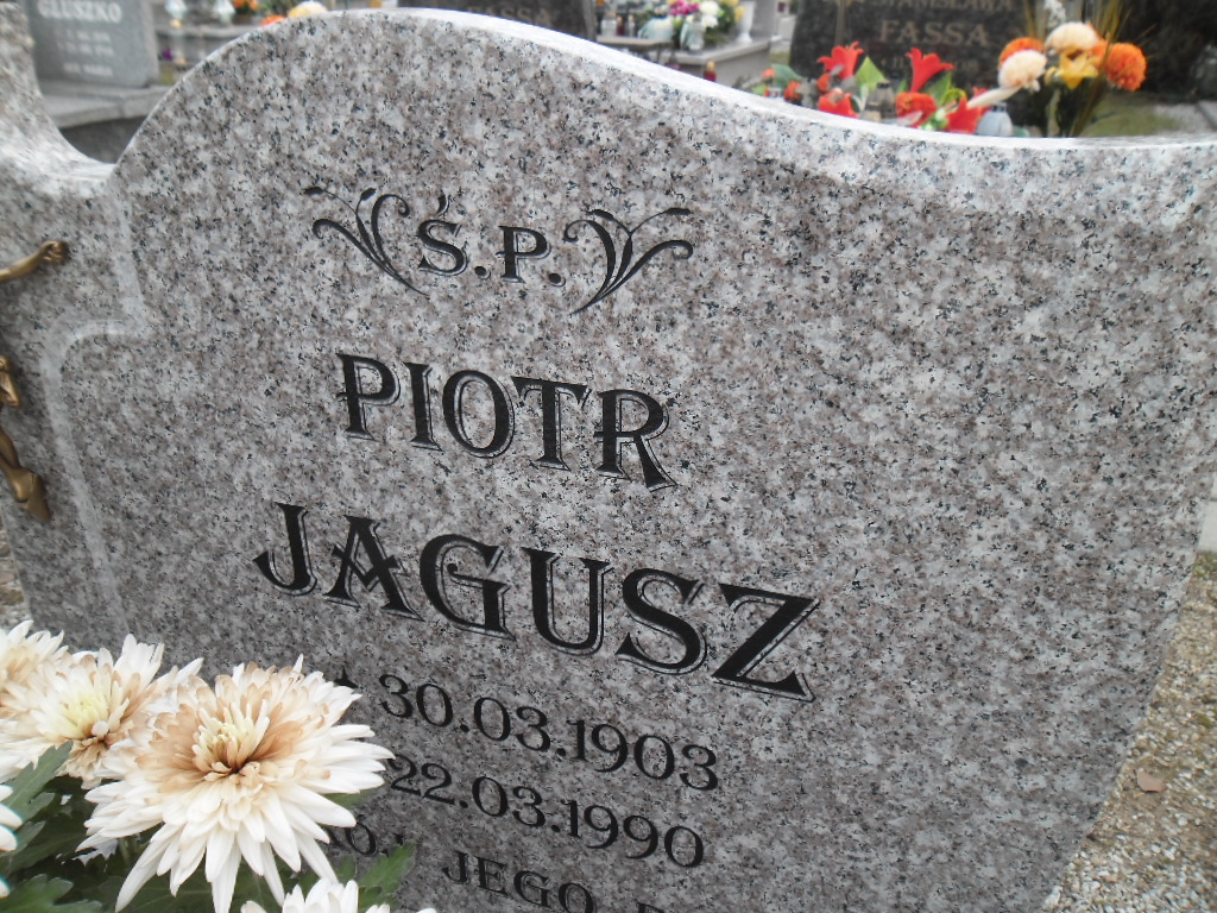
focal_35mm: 27
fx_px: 949
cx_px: 608
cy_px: 456
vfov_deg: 51.4
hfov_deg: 65.3
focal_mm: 4.9
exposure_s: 1/158
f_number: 3.5
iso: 80
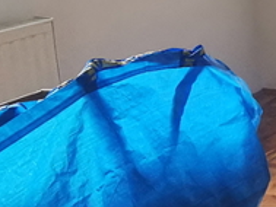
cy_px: -4
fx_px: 862
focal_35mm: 108
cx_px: 555
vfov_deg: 13.5
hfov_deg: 14.8
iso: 125
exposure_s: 1/50
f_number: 2.2
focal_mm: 2.26
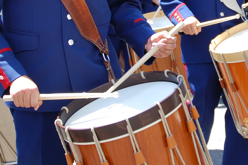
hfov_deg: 12.1
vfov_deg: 8.1
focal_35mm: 169
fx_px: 1163
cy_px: -12
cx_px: 181
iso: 200
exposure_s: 1/200
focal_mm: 42
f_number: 7.1
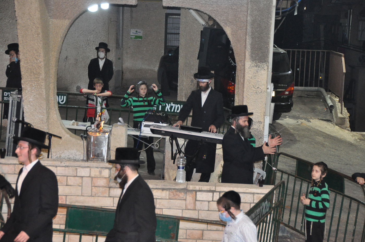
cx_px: 182
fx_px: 987
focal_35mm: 98
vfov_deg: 14.0
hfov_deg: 21.0
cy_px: 121
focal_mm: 65
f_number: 5
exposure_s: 1/125
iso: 2500
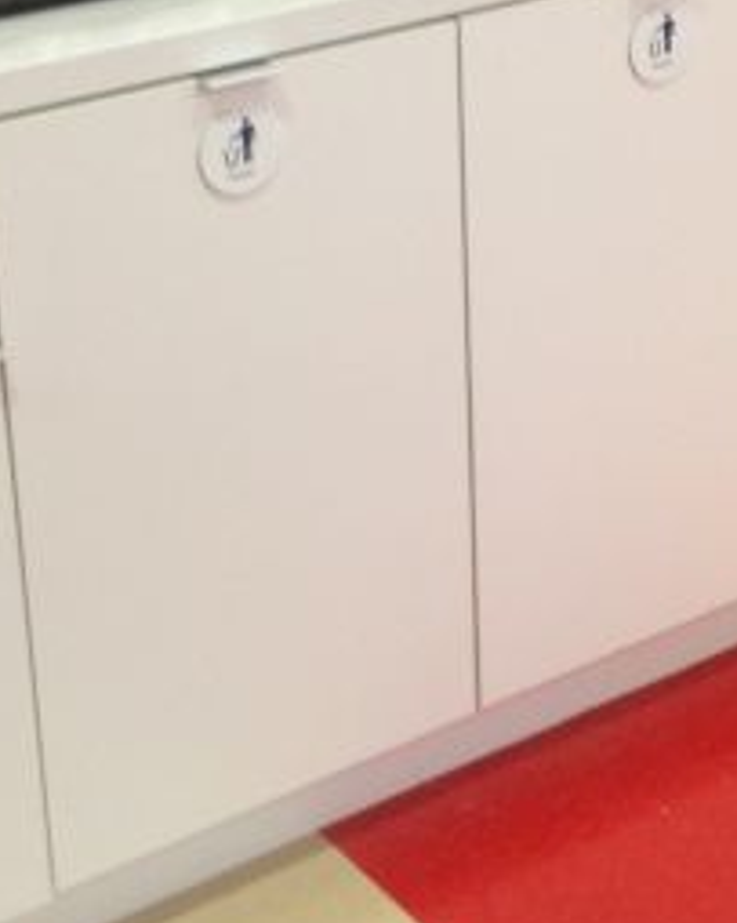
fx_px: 2946
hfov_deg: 14.0
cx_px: 779
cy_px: 262
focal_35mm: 108
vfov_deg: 17.7
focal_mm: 4.28
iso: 64
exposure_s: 1/17
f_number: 2.4
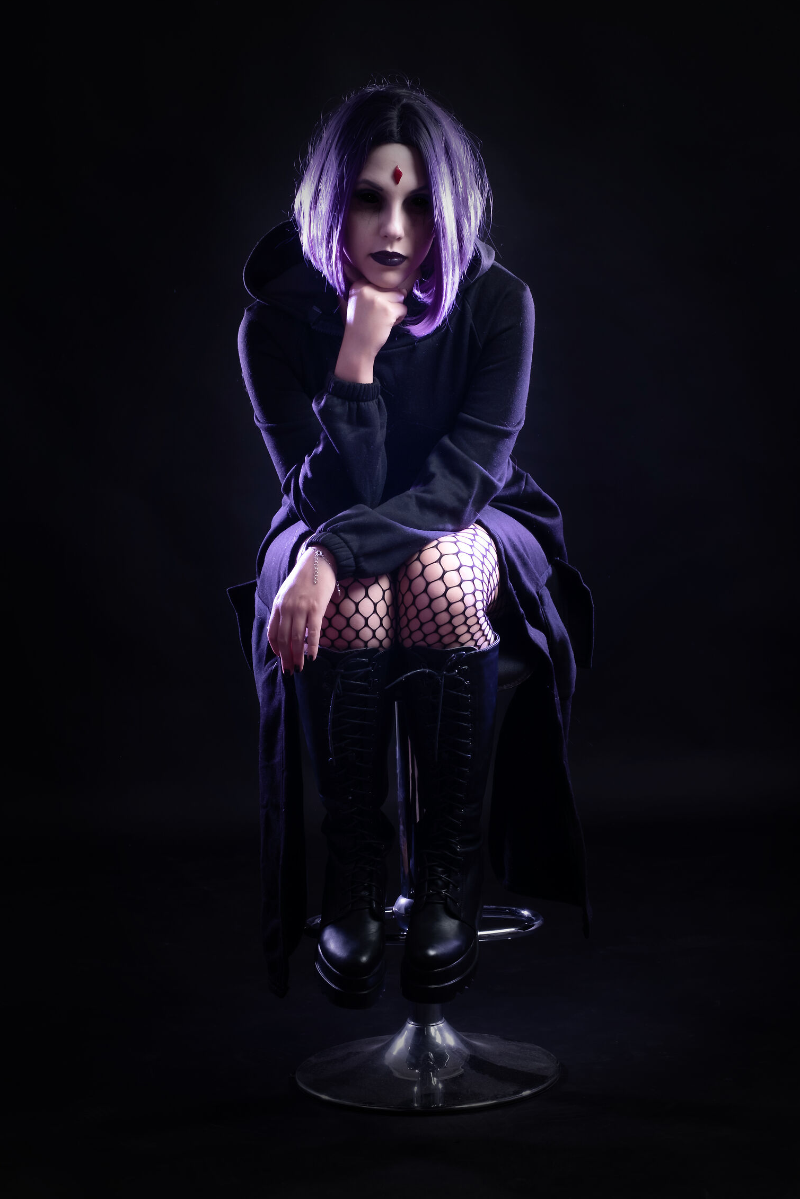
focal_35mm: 70
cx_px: 398
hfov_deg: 19.5
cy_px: 599
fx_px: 2333
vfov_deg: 28.8
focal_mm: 44.1
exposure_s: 1/125
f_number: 8
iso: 125
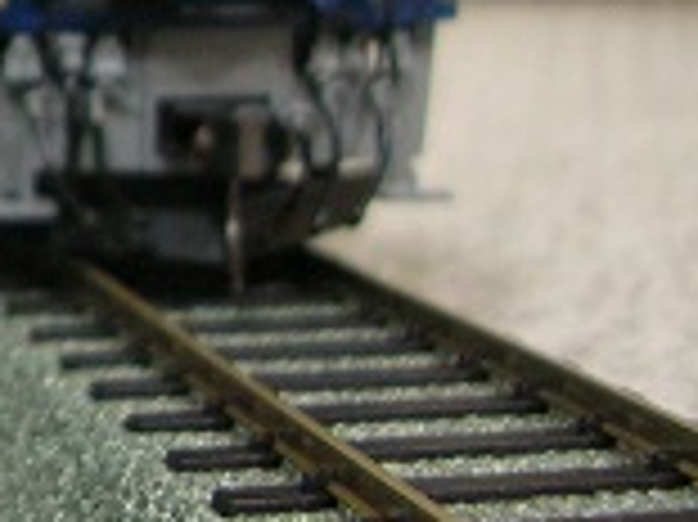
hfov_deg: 16.0
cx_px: -376
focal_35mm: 112
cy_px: -47
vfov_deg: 13.0
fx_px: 2257
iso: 95
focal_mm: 5.8
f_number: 2.8
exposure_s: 1/5.5
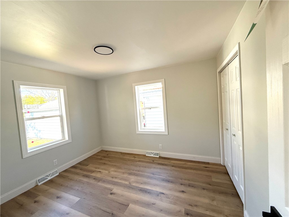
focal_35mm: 14
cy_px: 108
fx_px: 117
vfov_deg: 85.7
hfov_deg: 102.1
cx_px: 144
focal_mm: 2.22
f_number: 2.2
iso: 125
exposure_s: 1/99
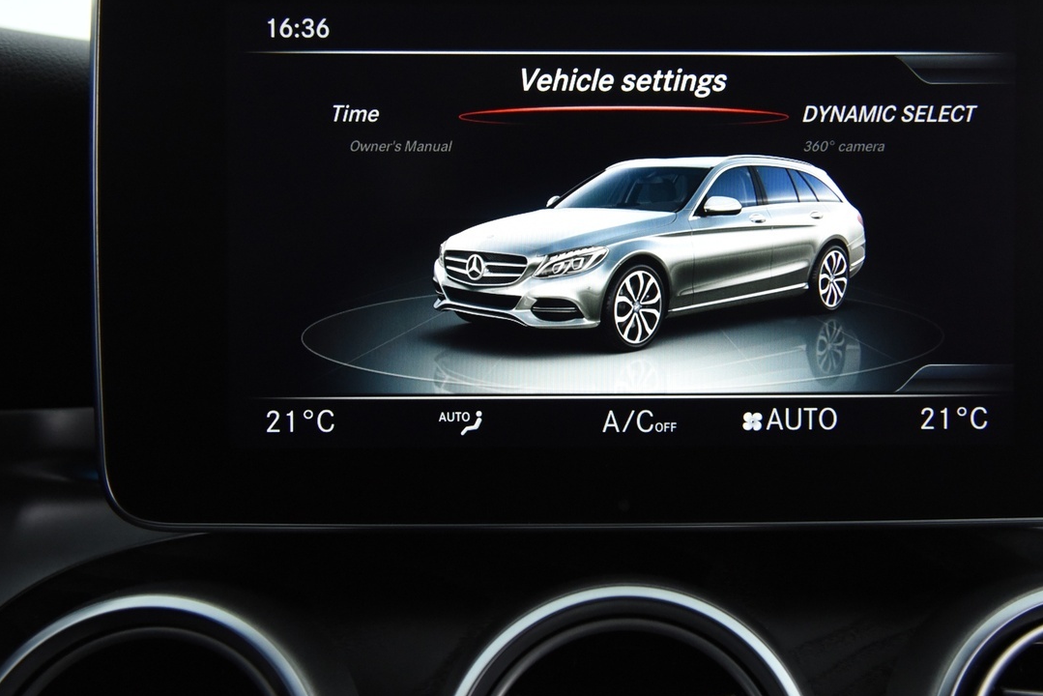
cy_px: 263
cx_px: 623
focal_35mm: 66
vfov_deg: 20.6
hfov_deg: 30.4
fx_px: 1913
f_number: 4
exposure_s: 1/80
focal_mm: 44
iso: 4000
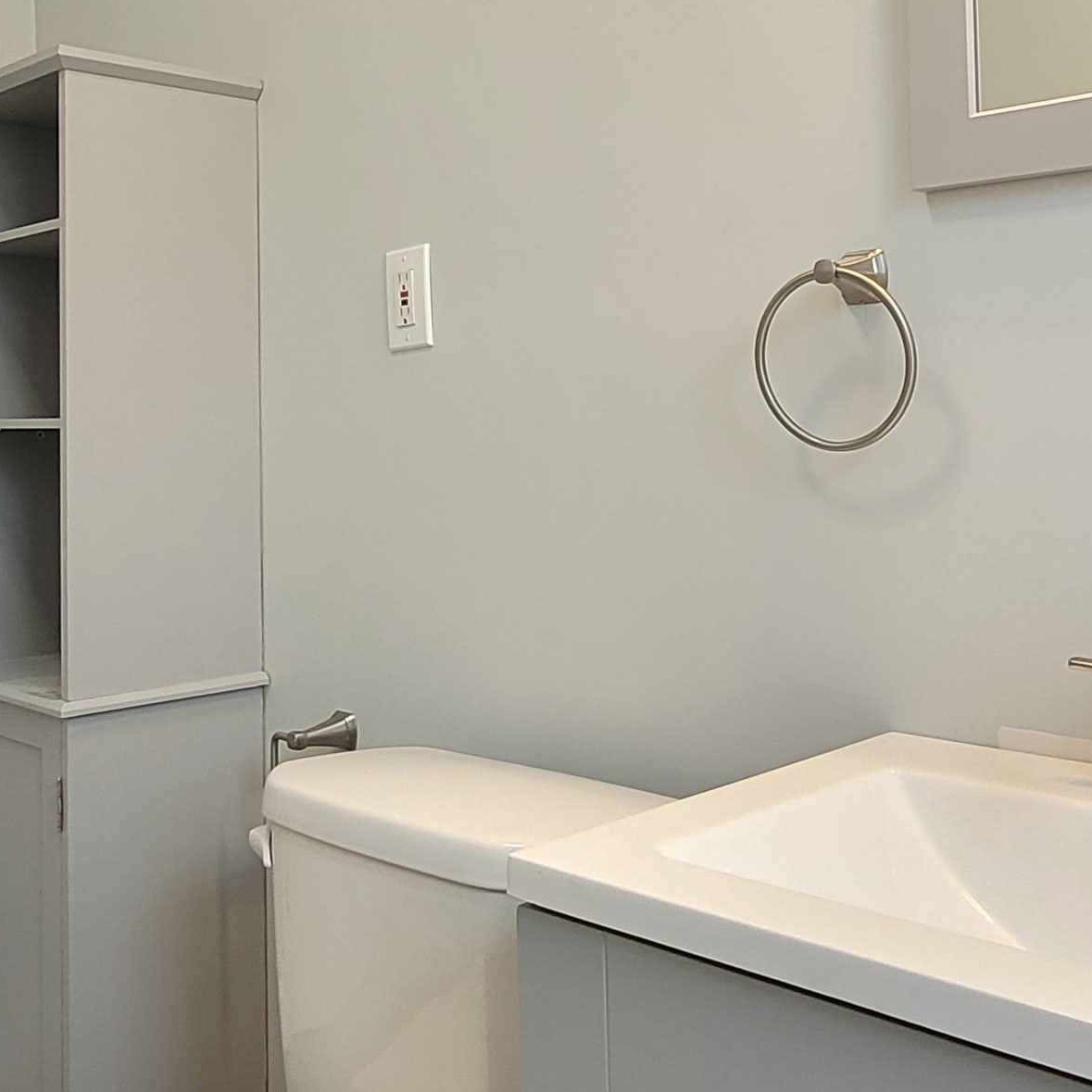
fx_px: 1392
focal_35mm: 39
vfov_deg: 42.4
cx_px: 423
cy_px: 379
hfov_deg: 42.6
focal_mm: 1.74
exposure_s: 1/60
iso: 100
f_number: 2.2
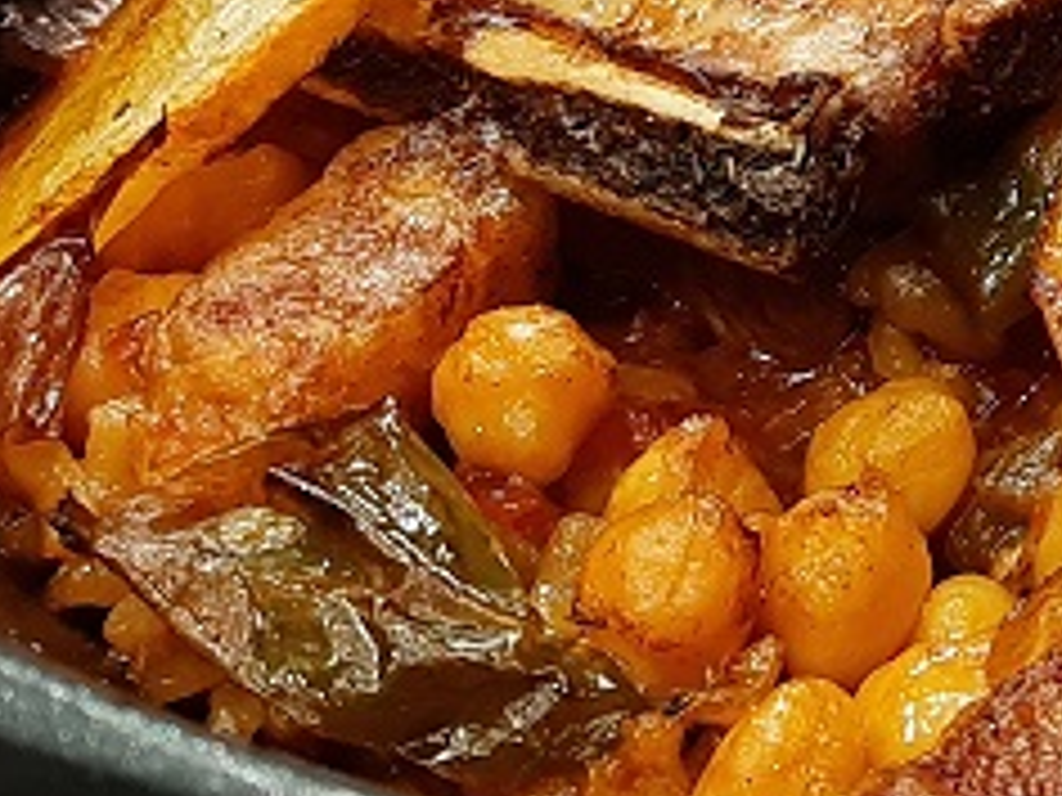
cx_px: 1598
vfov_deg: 16.0
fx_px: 2700
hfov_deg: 19.4
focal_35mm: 88
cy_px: -198
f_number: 1.7
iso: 80
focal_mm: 3.93
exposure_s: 1/50
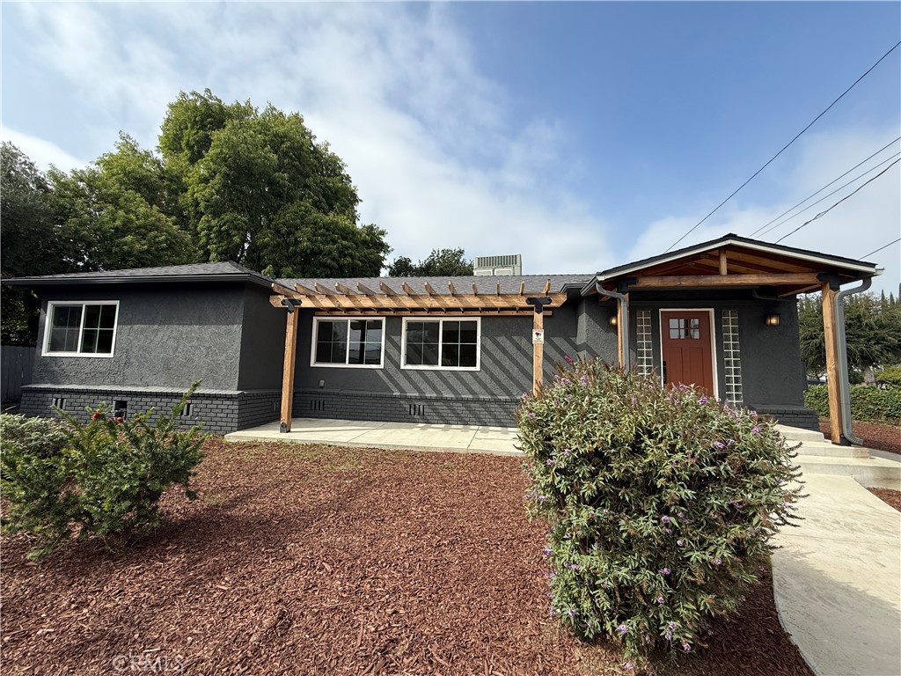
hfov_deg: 102.1
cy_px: 338
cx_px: 450
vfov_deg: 85.7
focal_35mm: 14
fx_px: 364
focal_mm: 2.22
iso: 50
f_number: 2.2
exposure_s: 1/1656
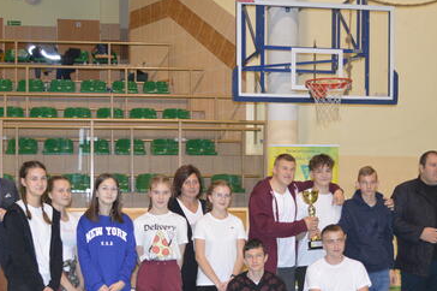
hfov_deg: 33.4
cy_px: 228
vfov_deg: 22.3
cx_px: 194
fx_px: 728
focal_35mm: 60
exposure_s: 1/60
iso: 1000
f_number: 4
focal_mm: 24
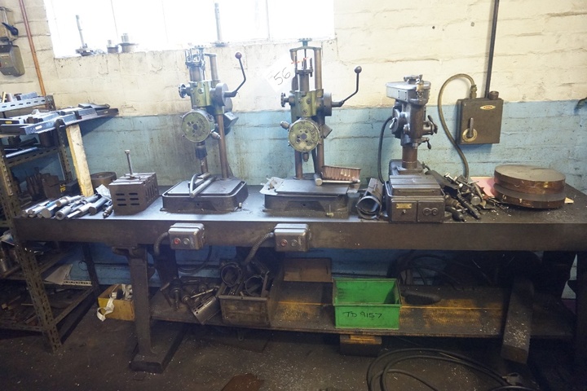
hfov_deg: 73.7
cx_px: 294
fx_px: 391
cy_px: 196
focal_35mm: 24
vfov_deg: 53.1
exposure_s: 1/50
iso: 3200
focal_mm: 16
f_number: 3.5
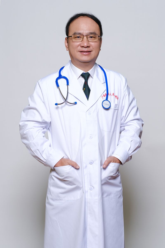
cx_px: 82
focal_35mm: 84
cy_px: 124
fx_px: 577
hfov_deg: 16.3
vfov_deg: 24.2
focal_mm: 56
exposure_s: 1/160
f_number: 4
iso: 250
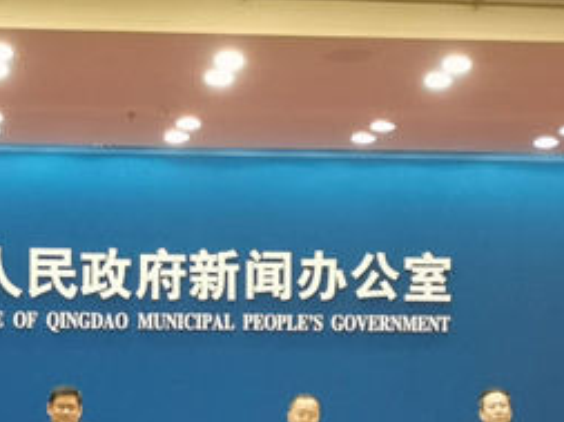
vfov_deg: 12.9
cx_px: 163
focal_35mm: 114
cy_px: 339
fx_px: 1855
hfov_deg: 17.2
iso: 400
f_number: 1.8
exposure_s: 1/33.3
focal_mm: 5.58
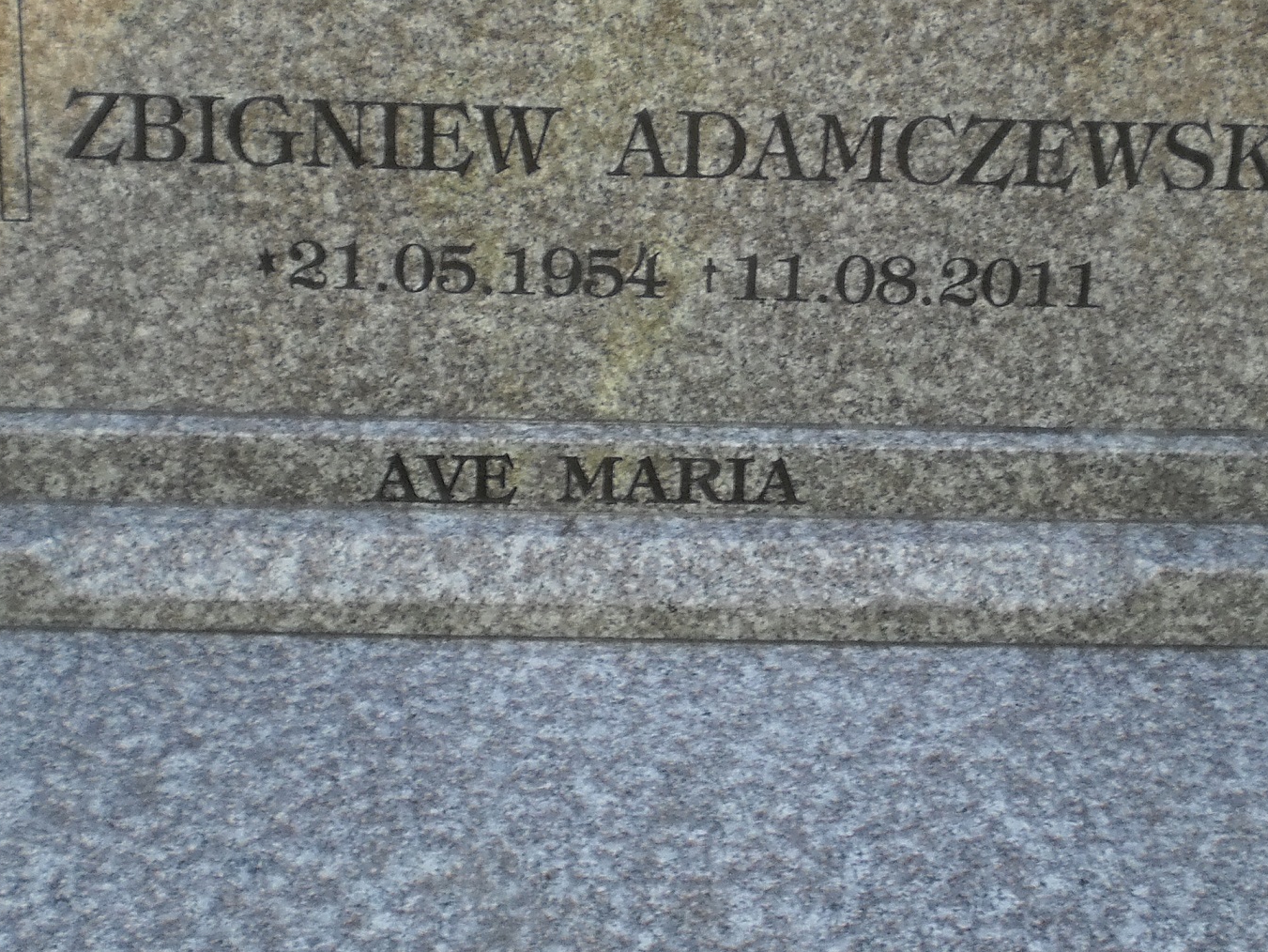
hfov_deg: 26.3
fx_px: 2711
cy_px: 70
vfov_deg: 19.5
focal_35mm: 74
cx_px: 674
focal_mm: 6.3
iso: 100
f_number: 3.1
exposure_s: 1/160
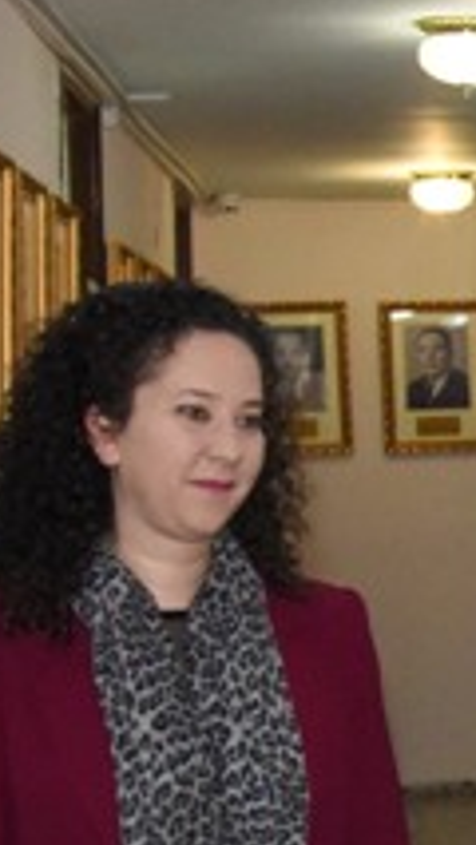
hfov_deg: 8.9
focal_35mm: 121
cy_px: 629
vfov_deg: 17.6
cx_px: 1210
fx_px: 2712
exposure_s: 1/60
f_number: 8
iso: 6400
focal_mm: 24
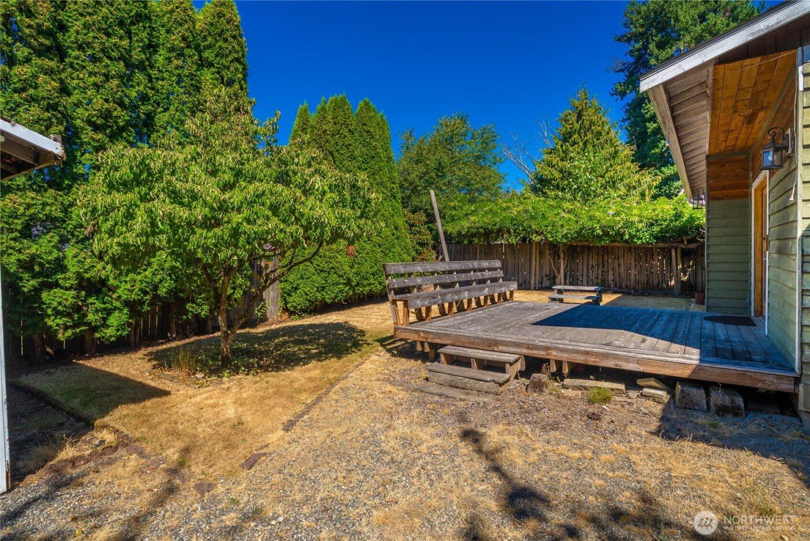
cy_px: 270
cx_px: 405
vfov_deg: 67.4
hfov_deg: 90.0
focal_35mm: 18
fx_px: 405
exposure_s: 1/160
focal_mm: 18
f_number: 7.1
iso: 80
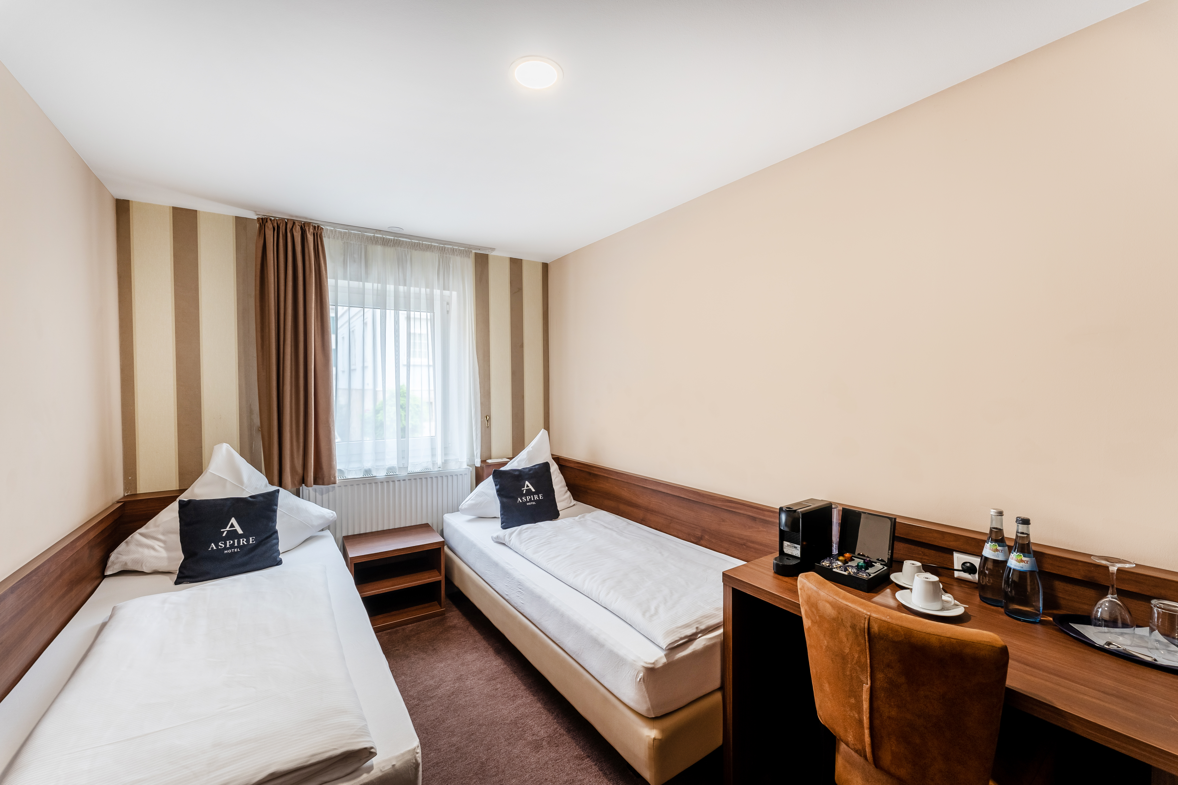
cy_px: 392
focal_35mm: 14
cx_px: 589
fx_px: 458
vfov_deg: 81.2
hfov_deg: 104.3
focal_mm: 14
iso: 320
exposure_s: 1/40
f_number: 9
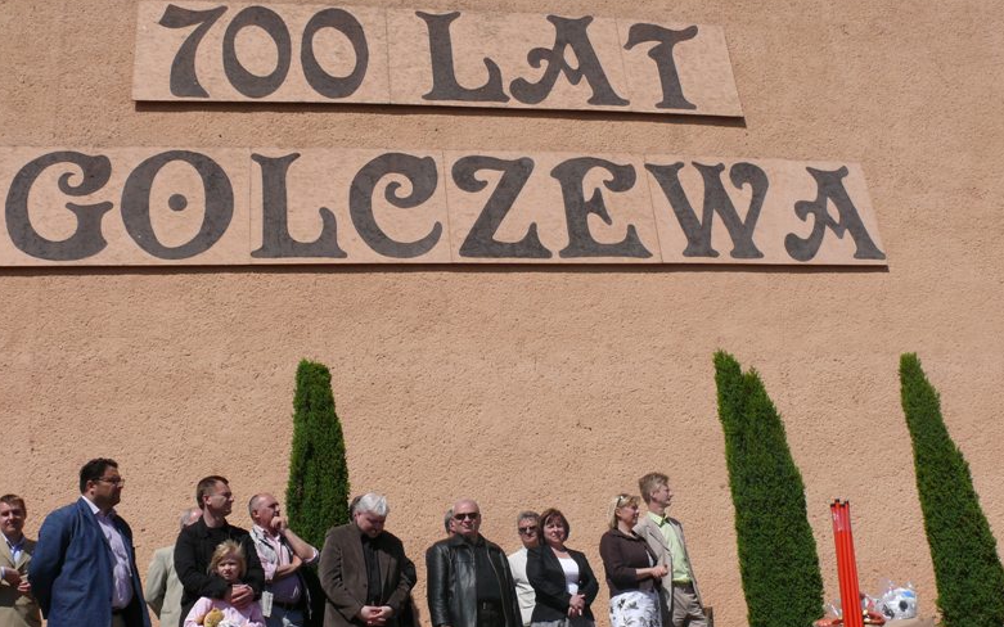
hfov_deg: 51.5
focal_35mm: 38
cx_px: 499
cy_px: 367
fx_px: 1040
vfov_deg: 33.5
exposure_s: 1/500
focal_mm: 7.4
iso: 100
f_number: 8
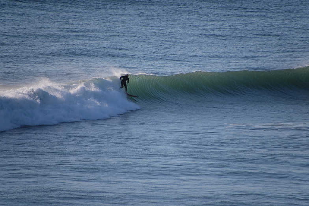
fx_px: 5151
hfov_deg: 3.4
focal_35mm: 600
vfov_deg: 2.3
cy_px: 103
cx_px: 154
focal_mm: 400
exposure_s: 1/2000
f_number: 6.3
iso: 500
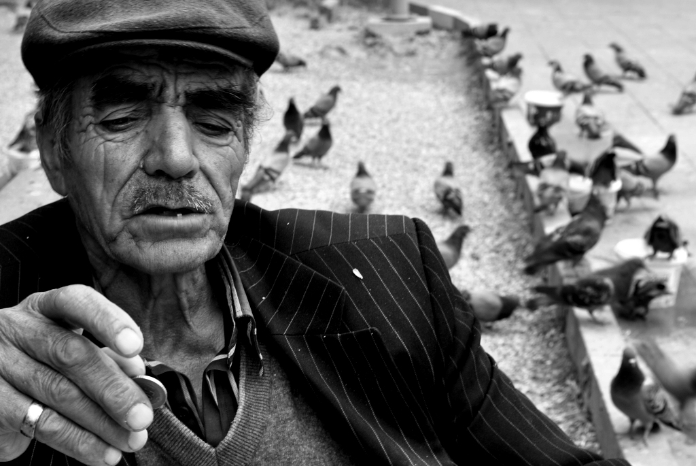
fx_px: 1393
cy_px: 233
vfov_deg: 19.0
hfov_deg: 28.0
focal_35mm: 72
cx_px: 348
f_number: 11
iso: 100
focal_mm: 48
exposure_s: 1/13
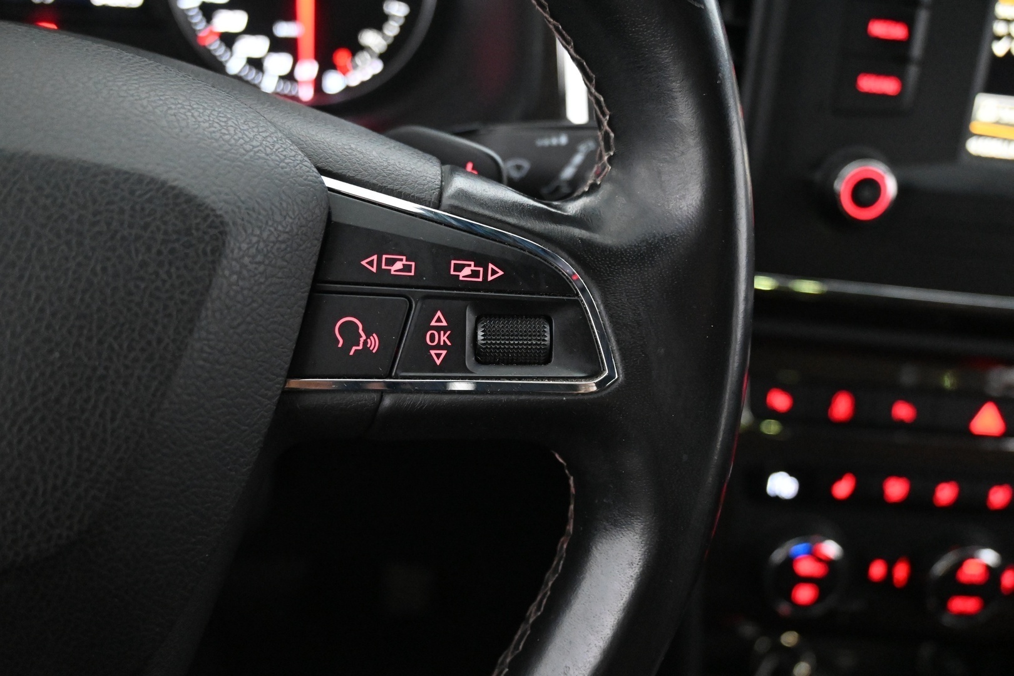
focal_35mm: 34
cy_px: 338
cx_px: 507
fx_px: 972
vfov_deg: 38.4
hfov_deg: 55.1
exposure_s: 1/40
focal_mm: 23
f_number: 4.2
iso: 7200
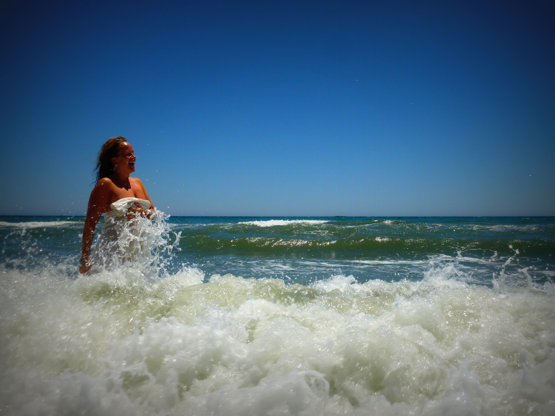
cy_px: 208
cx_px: 278
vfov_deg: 46.8
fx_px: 481
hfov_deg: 60.0
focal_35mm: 30
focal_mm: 5.4
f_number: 10
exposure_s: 1/320
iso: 100
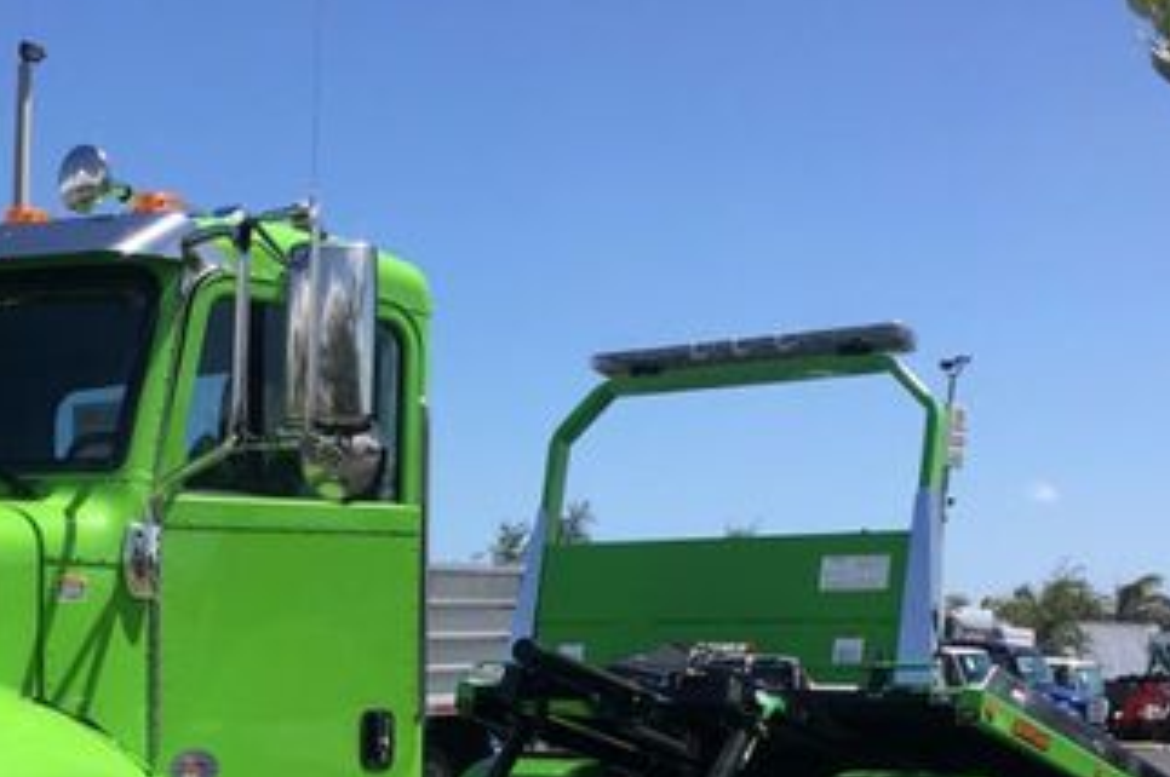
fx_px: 1948
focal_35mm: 60
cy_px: 842
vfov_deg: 21.5
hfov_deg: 32.4
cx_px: 222
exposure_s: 1/1399
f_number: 2.2
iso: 25
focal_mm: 4.15
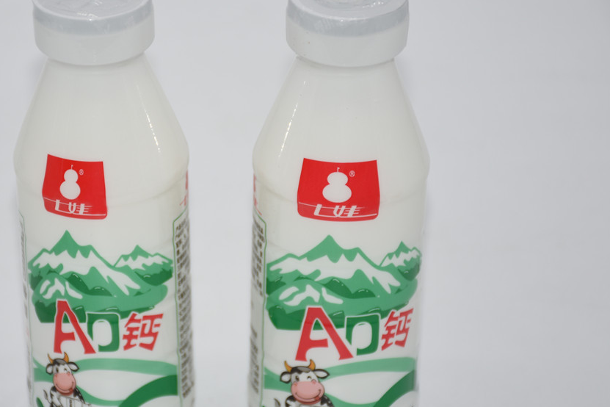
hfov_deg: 10.0
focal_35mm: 206
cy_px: 216
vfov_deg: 6.7
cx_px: 198
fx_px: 3486
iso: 100
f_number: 5.3
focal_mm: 95
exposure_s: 1/80
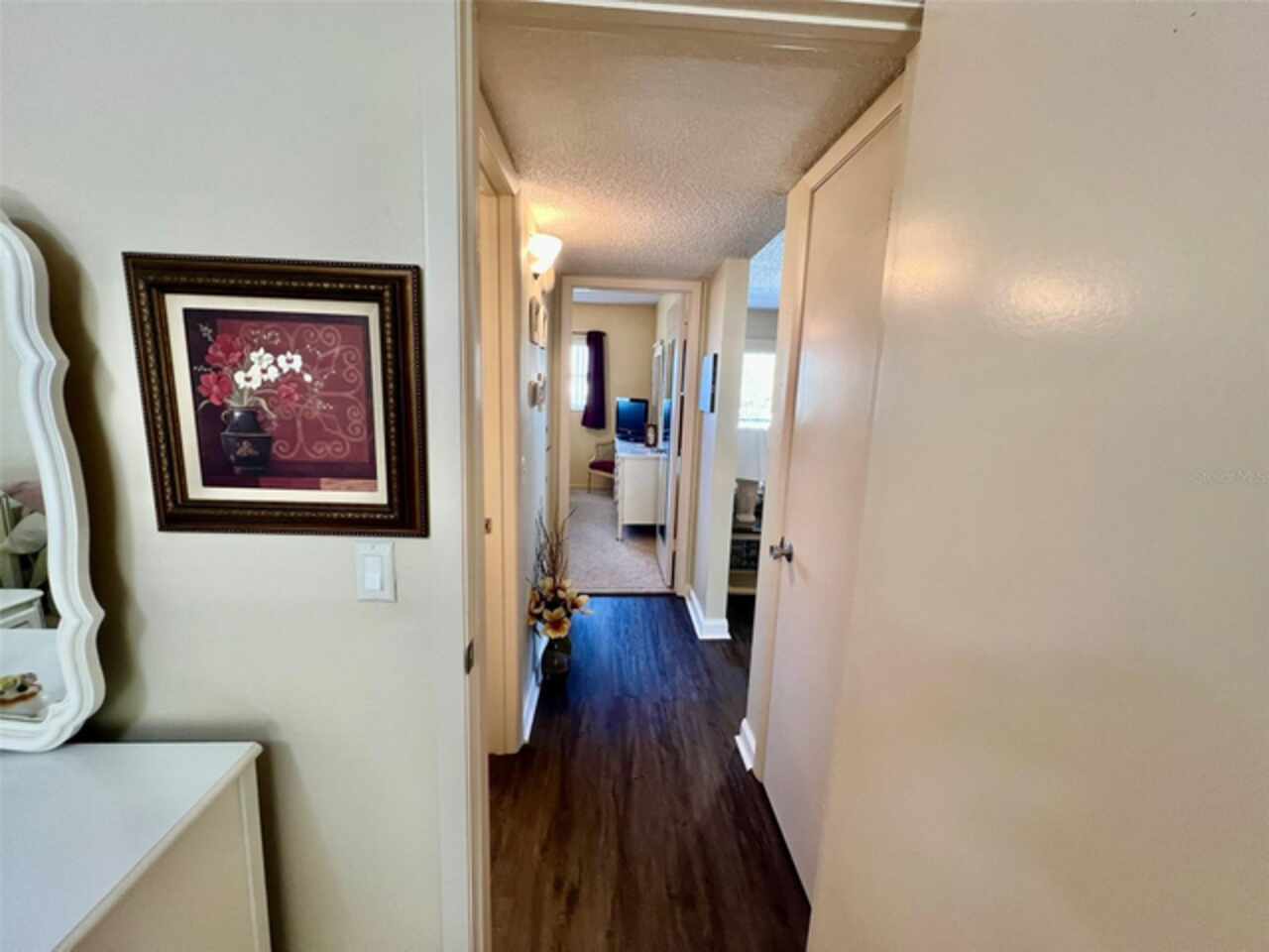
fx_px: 477
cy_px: 476
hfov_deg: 106.2
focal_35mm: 13
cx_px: 634
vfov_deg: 89.9
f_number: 1.8
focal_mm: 1.57
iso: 160
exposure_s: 1/60
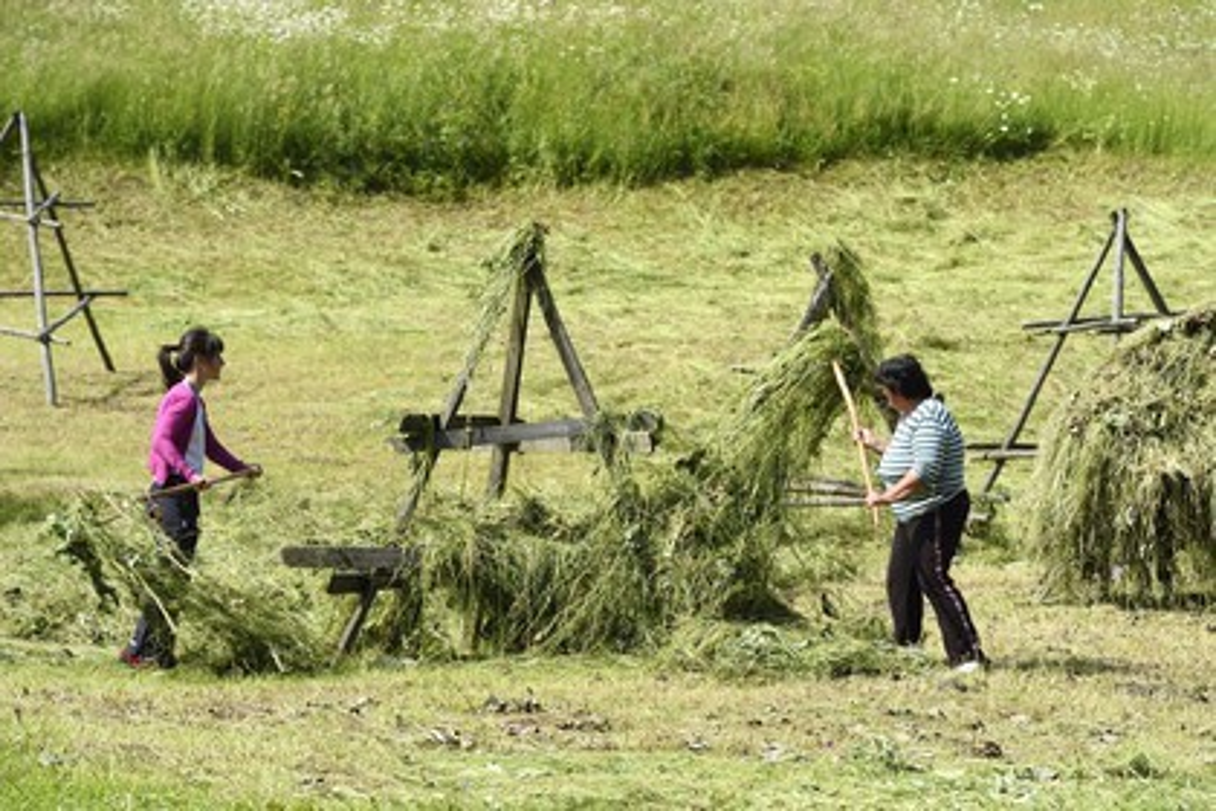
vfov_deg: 7.8
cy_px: 406
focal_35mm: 175
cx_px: 608
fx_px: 5911
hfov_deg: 11.7
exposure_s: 1/400
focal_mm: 175
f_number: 8
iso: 200
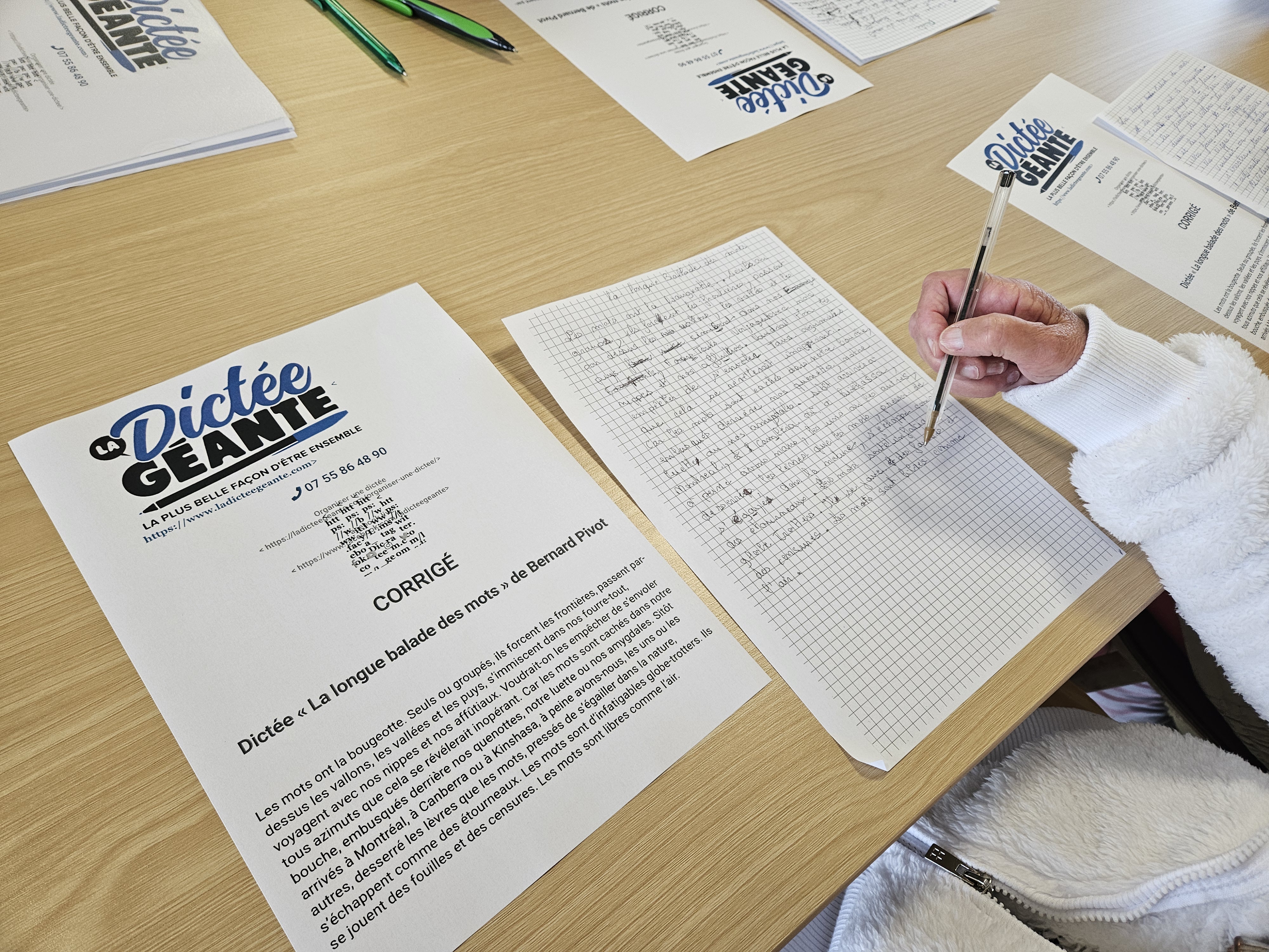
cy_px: 476
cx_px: 634
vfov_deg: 58.9
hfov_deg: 73.9
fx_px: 843
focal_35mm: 23
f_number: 1.8
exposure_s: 1/100
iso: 125
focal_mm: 5.4
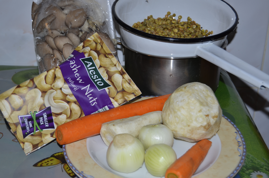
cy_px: 89
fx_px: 391
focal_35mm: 52
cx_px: 134
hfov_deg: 37.9
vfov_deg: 25.6
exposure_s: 1/125
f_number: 5.6
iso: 200
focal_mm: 35
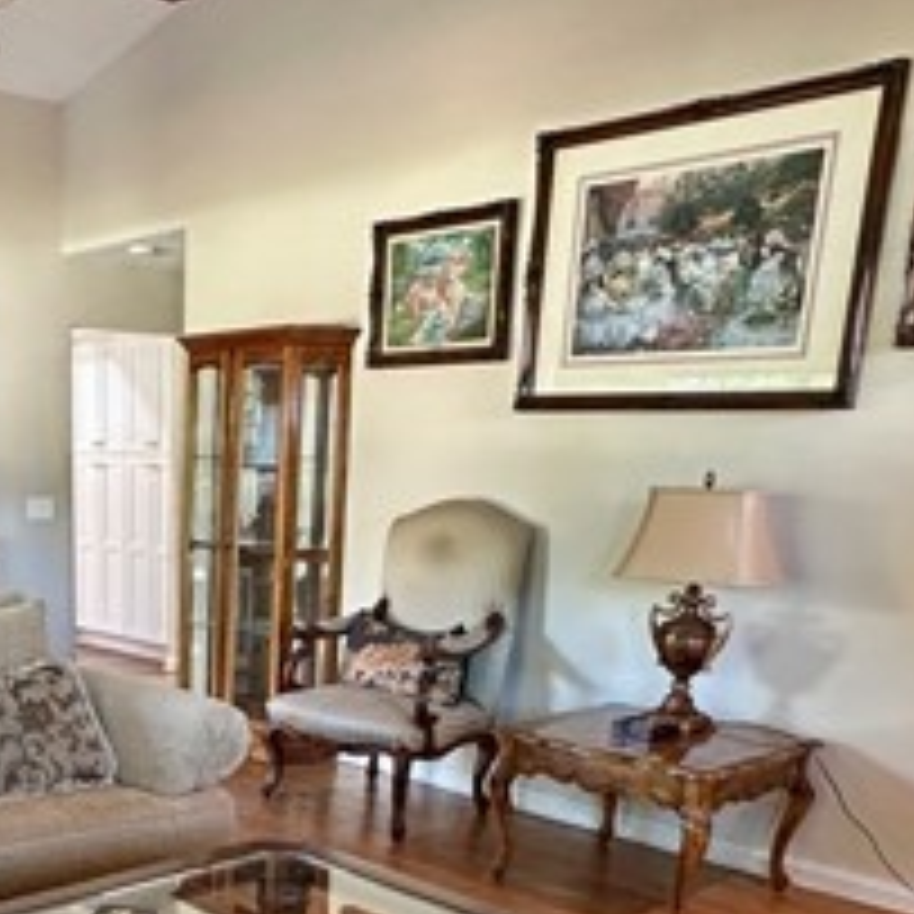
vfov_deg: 40.4
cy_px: 777
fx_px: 1165
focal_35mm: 39
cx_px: 158
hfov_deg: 40.7
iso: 640
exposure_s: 1/60
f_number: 2.2
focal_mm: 2.22
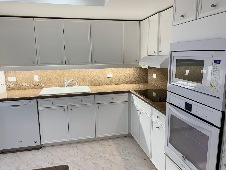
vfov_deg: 53.1
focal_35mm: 26
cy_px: 85
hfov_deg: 67.3
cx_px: 113
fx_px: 170
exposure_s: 1/120
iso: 80
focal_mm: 4.25
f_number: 1.8
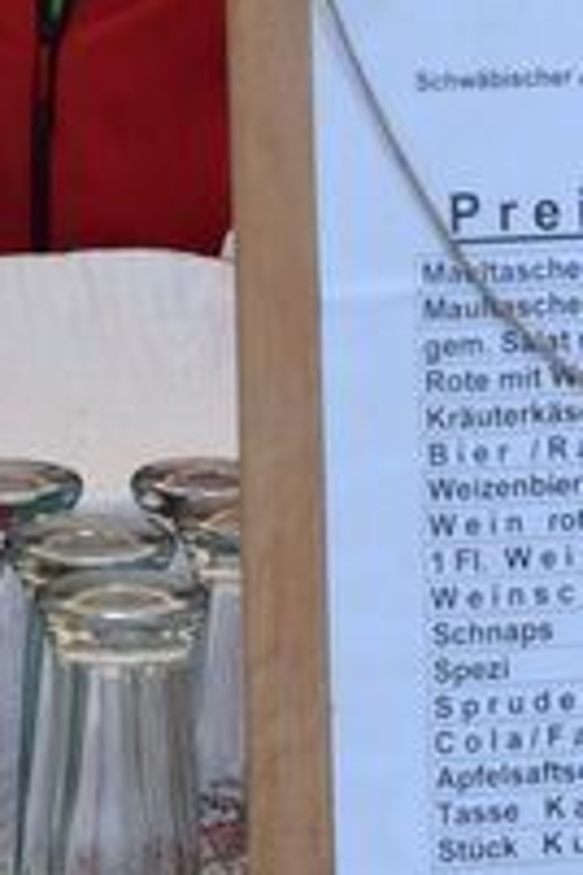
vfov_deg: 11.2
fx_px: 4348
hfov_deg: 7.6
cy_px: -233
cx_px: -161
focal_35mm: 179
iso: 400
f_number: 6.3
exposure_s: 1/160
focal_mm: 24
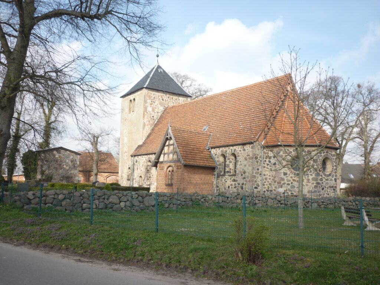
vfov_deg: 42.9
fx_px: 362
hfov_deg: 55.4
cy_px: 142
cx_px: 190
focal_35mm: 33
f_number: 2.8
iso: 100
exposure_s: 1/800
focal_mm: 5.5
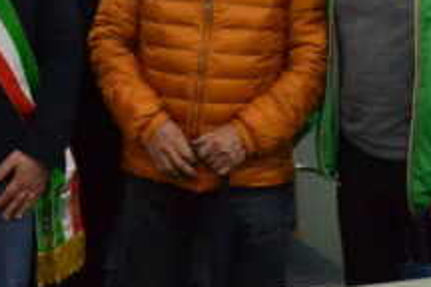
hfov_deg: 19.4
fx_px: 1245
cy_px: -131
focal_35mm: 104
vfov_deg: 12.6
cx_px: 78
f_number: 5.6
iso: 2800
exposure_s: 1/30
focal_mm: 22
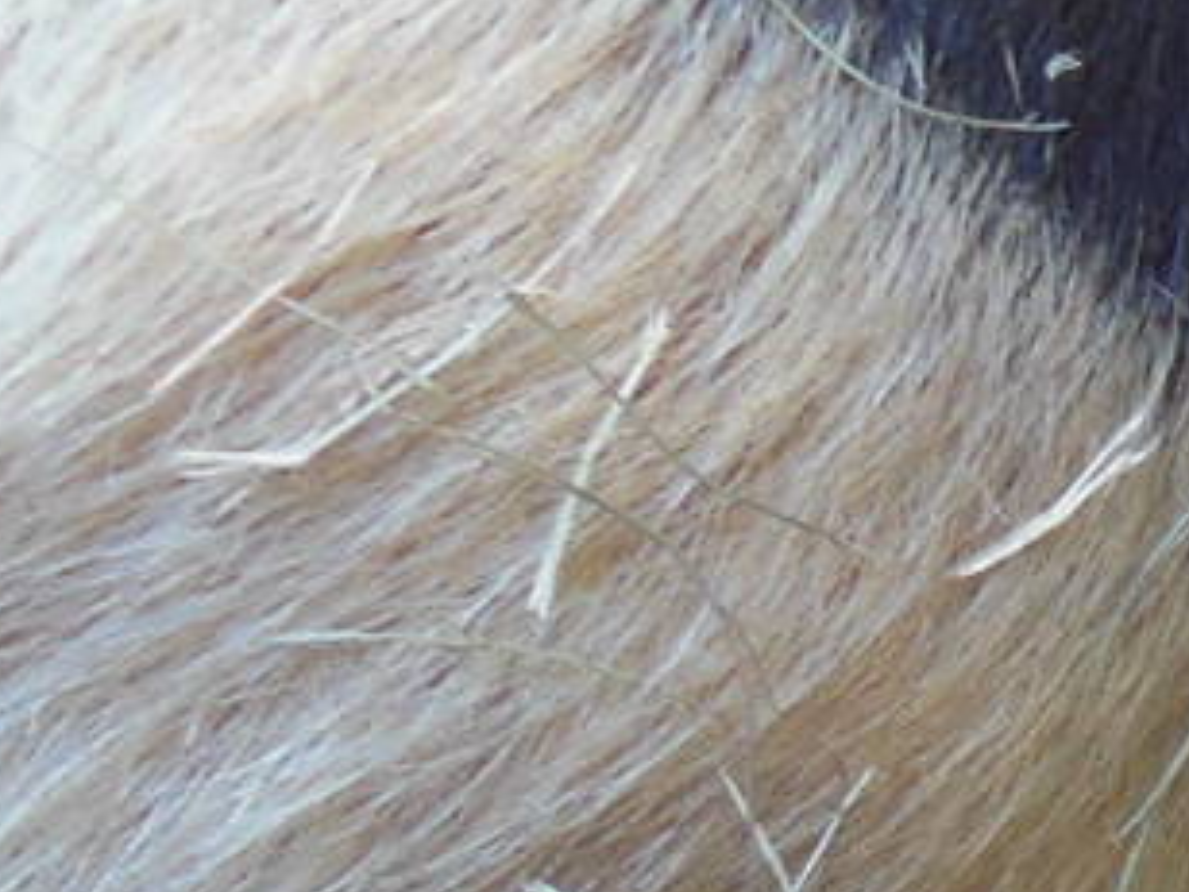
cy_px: 112
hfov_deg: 13.2
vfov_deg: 11.3
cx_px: 2347
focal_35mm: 130
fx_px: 4465
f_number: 3.5
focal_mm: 4.5
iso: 200
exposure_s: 1/30
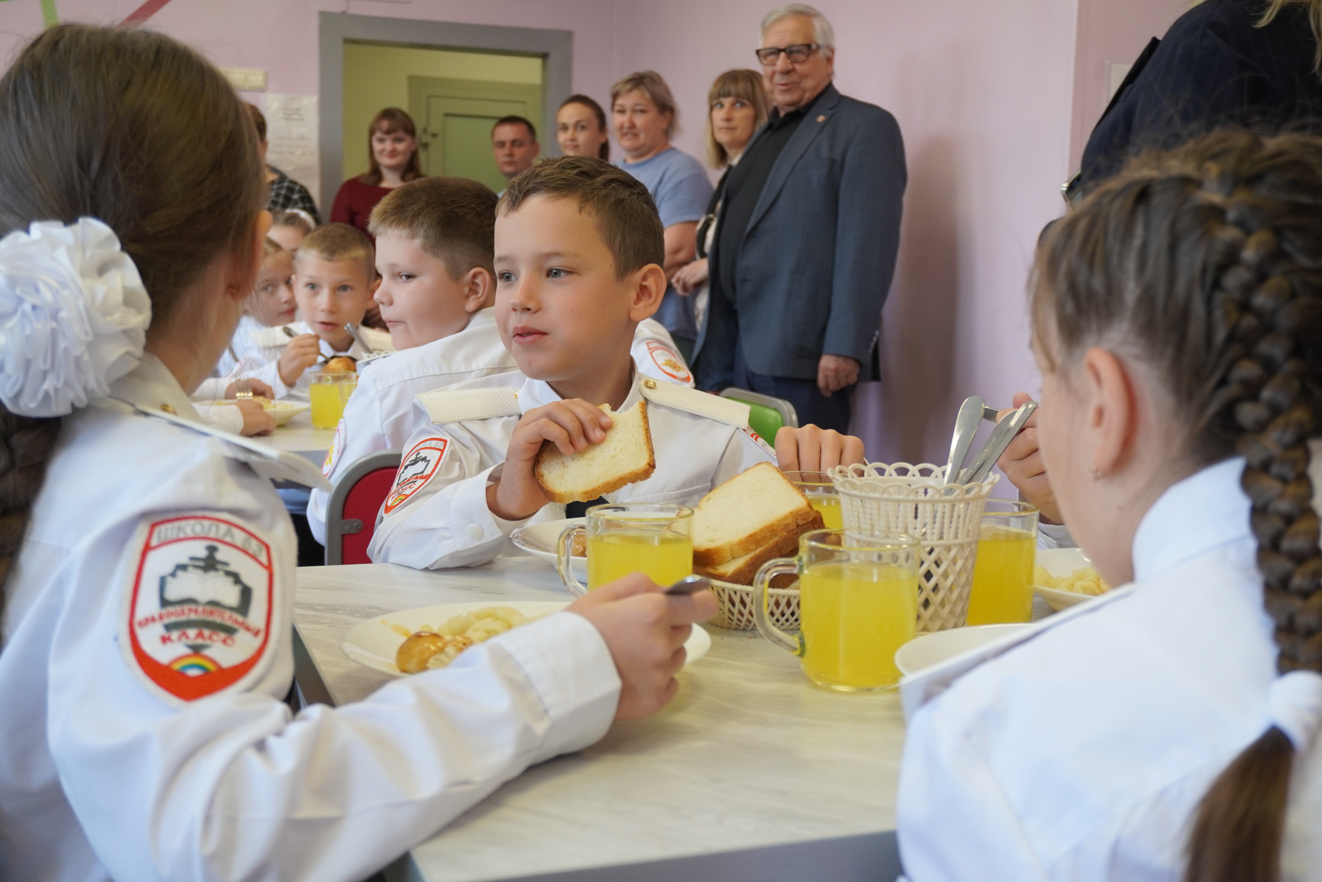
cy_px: 441
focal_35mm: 40
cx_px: 661
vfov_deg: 33.0
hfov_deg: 47.9
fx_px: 1487
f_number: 4.5
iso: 640
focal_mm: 27
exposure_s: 1/160
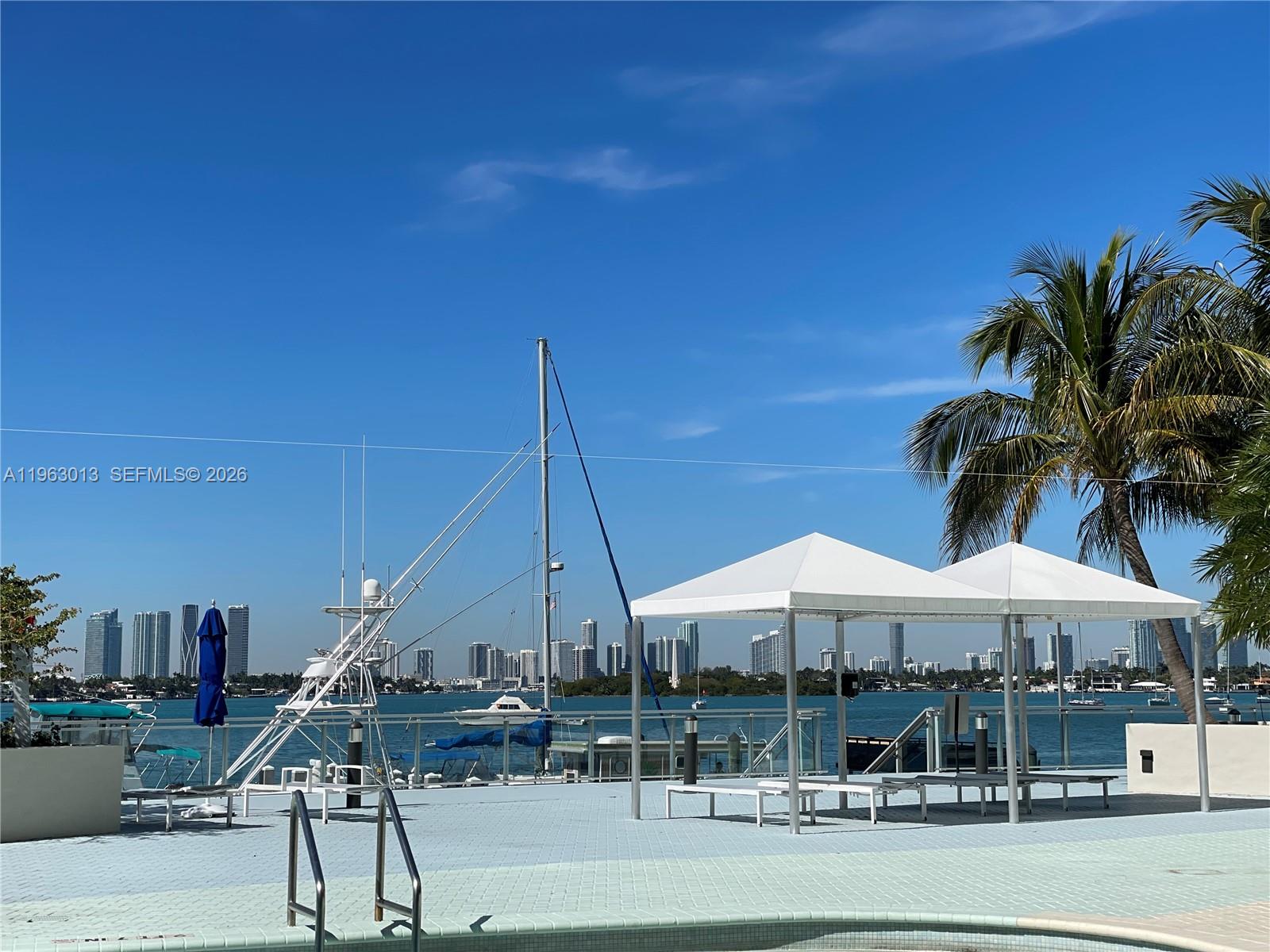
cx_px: 635
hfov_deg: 36.8
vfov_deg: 28.0
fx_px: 1908
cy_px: 476
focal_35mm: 52
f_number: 2
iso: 25
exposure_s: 1/3195
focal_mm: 6
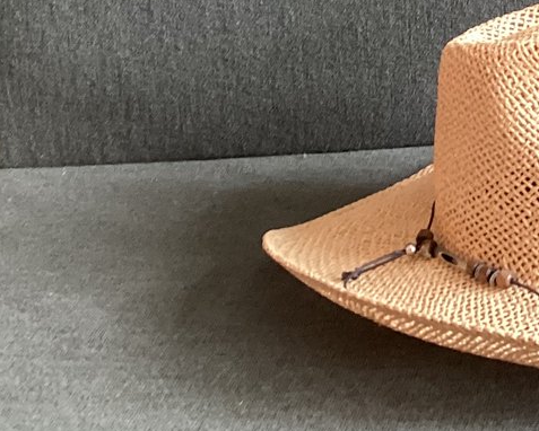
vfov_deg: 15.0
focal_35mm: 96
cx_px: 815
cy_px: -196
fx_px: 1532
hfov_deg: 17.8
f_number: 2.4
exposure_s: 1/50
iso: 200
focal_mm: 3.3
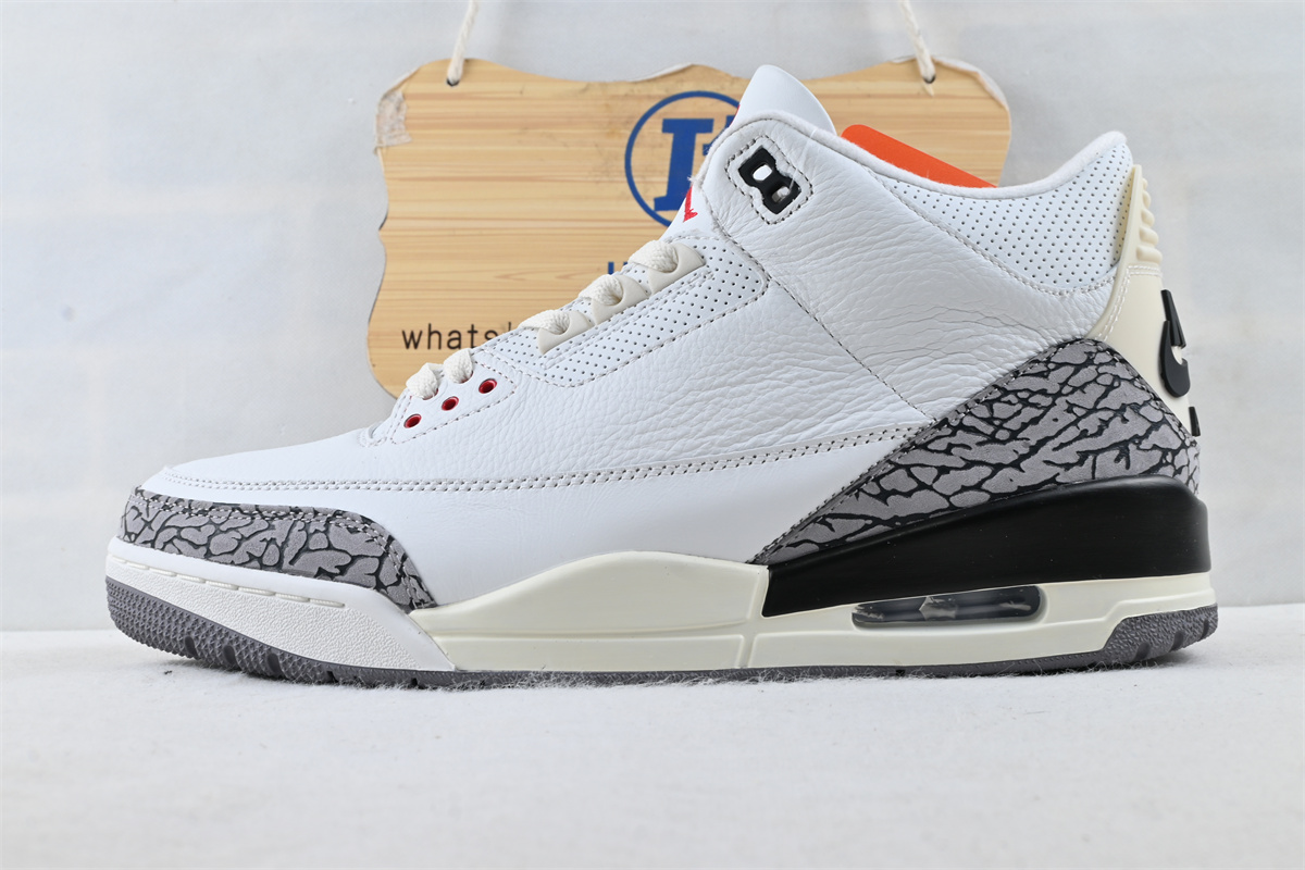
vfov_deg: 35.5
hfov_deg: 51.3
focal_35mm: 38
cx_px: 652
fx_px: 1359
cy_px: 435
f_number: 10
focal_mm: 25
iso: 100
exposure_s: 1/10
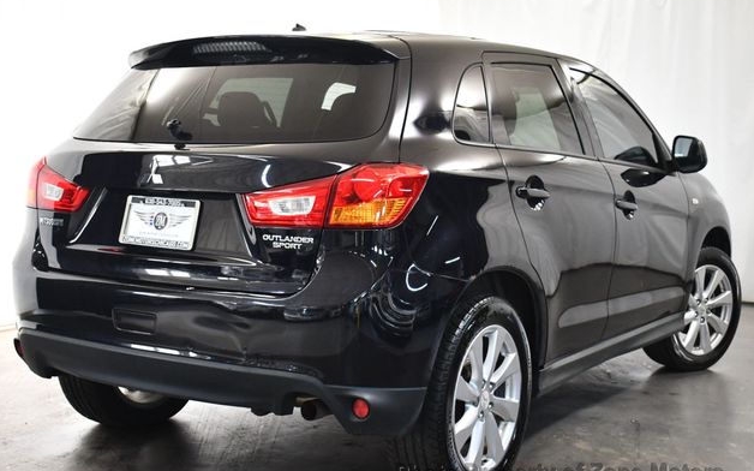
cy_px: 239
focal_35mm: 52
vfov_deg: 24.8
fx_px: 1068
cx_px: 381
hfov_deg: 38.9
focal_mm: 25
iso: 1400
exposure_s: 1/125
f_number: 4
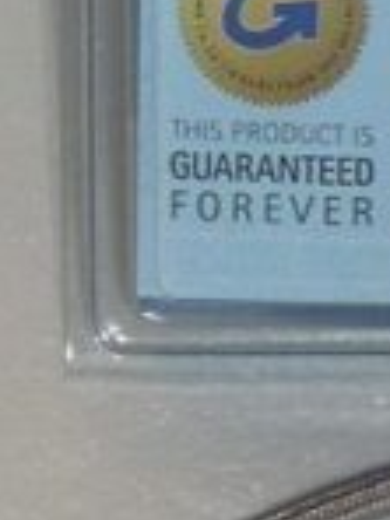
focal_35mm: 325
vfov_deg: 6.1
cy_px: 411
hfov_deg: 4.5
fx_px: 4882
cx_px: 784
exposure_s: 1/60
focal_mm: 10.1
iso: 100
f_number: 3.1
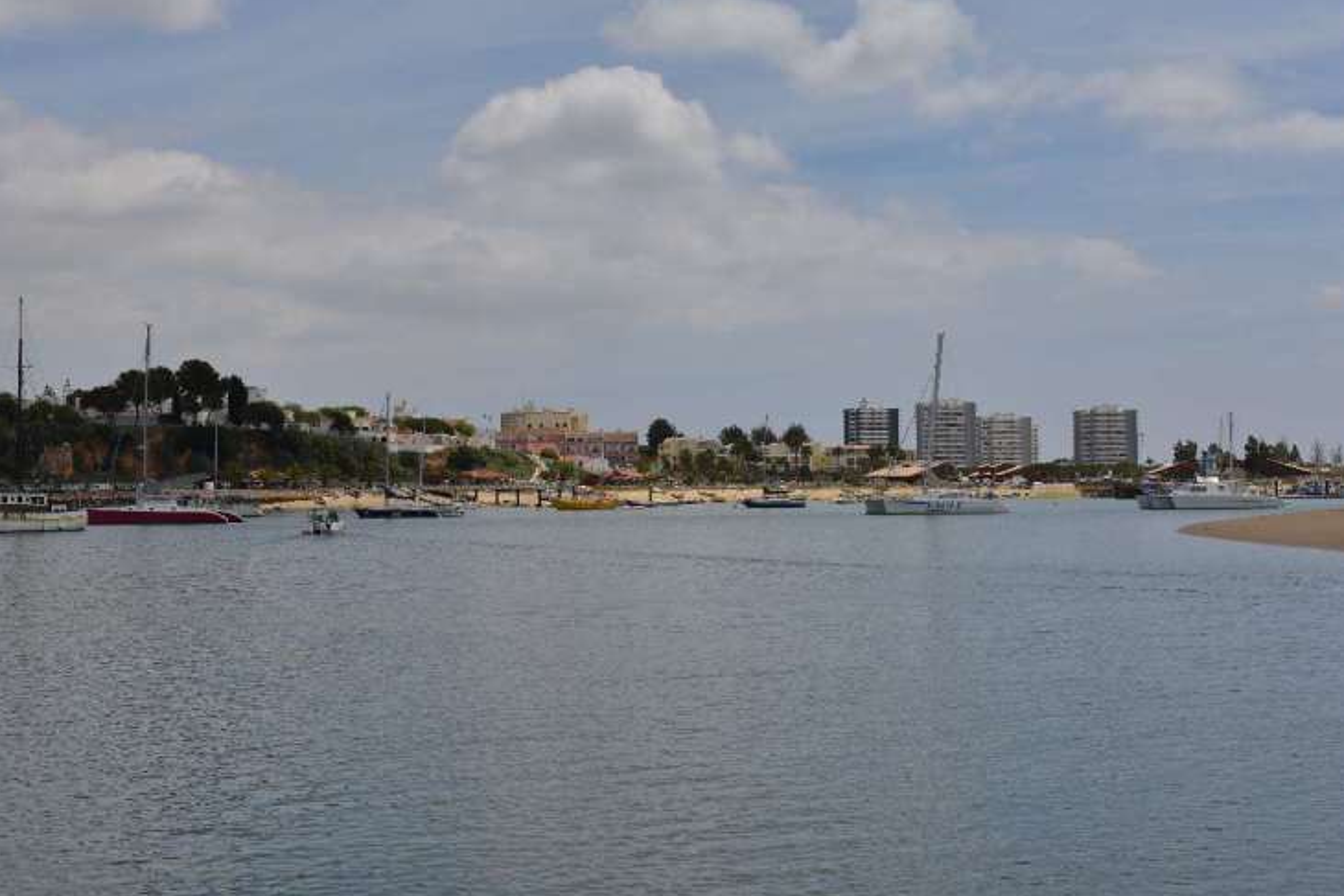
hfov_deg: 35.0
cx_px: 633
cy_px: 418
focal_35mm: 57
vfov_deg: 23.8
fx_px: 2128
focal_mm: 52
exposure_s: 1/400
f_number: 11
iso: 125
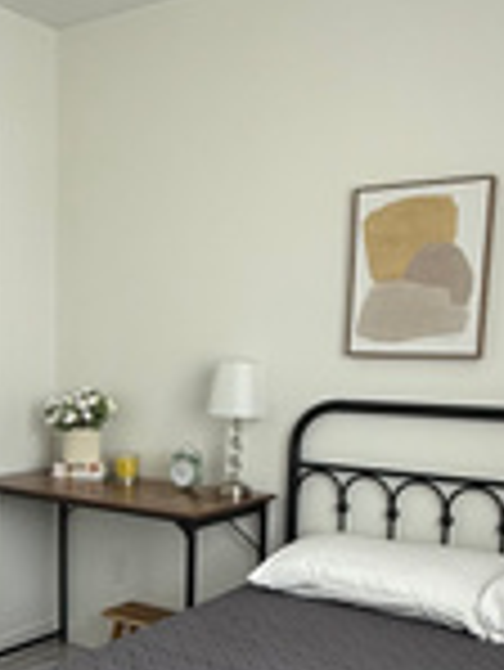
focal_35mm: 45
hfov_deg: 31.6
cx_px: 117
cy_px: 495
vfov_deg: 40.9
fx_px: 872
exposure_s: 1/99
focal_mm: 2.22
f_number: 2.2
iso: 160
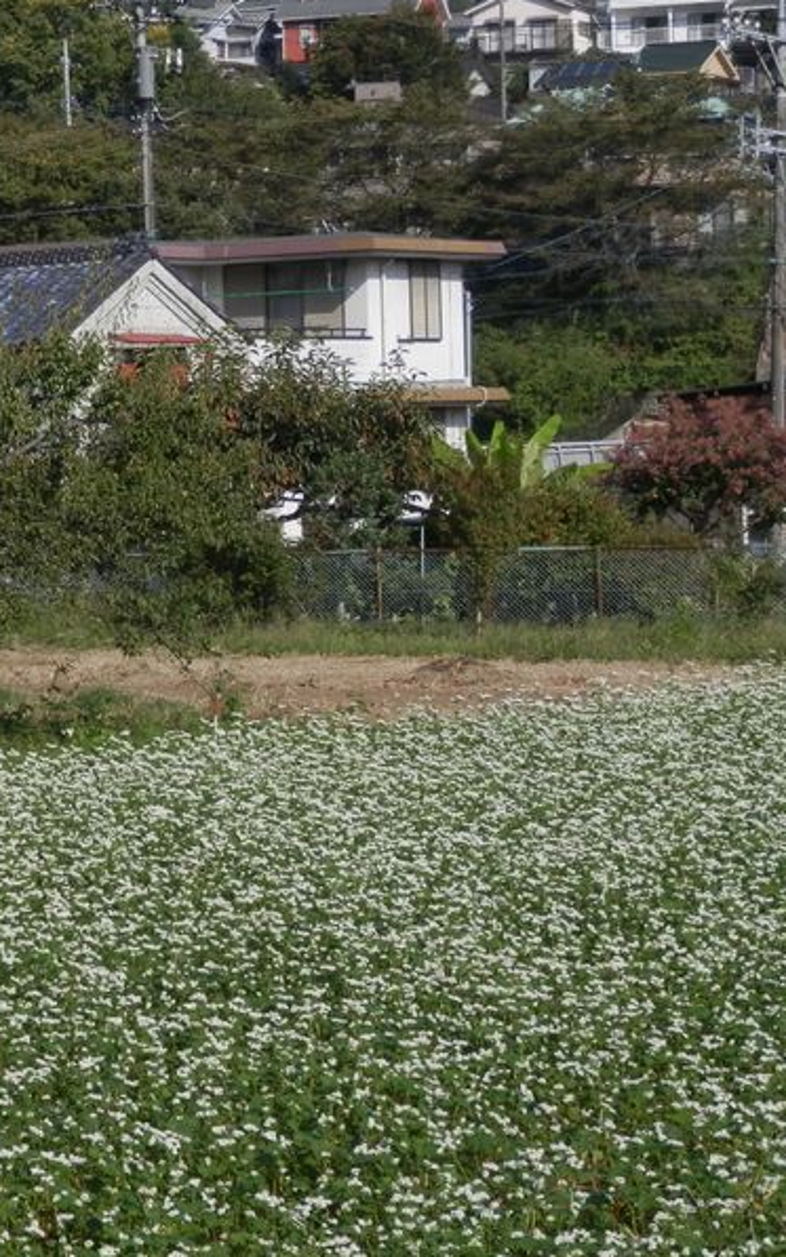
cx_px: 148
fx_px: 4285
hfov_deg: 10.4
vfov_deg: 16.7
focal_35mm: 125
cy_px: 627
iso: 80
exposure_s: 1/640
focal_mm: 15.8
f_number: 4.8
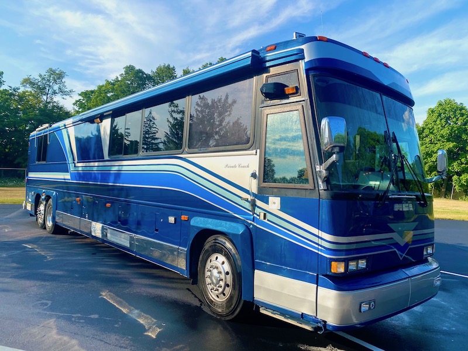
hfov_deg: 67.3
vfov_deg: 53.1
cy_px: 176
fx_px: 352
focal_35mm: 26
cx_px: 234
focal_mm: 4.25
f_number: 1.8
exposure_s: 1/1754
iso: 32
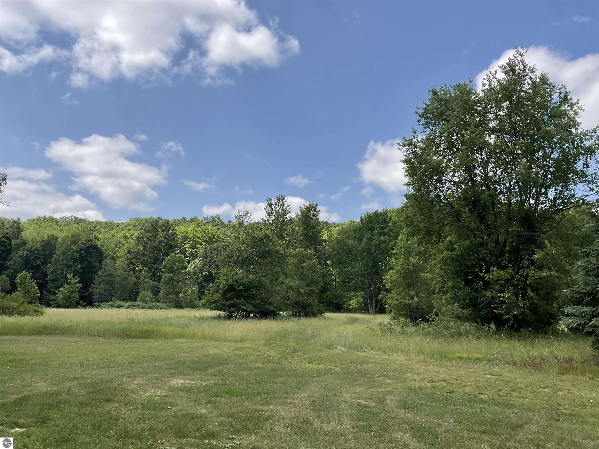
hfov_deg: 61.7
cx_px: 300
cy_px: 224
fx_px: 502
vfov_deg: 48.2
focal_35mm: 29
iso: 16
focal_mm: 3
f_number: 1.8
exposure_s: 1/2141
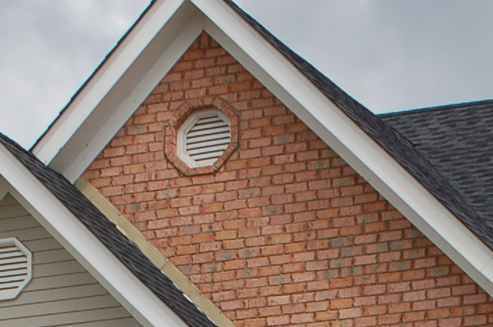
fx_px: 3064
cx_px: 383
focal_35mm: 224
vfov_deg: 5.9
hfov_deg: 9.2
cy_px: 703
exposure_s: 1/320
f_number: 9
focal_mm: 34
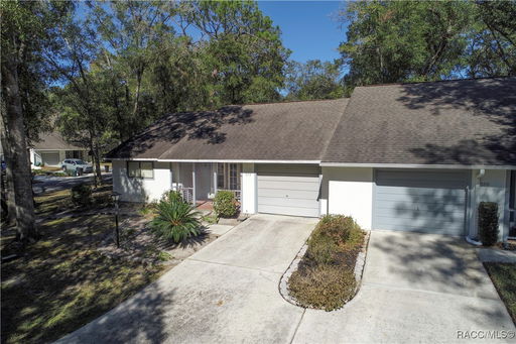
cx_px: 258
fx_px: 344
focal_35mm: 24
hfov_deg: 73.8
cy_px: 172
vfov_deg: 53.1
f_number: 3.5
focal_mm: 8.8
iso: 100
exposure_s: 1/80
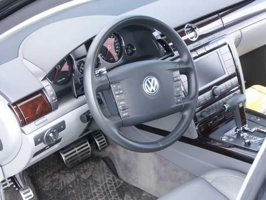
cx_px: 133
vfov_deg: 22.3
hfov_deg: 29.4
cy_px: 100
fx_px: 507
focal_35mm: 66
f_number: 4.5
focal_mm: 16.44
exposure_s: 1/60
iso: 100
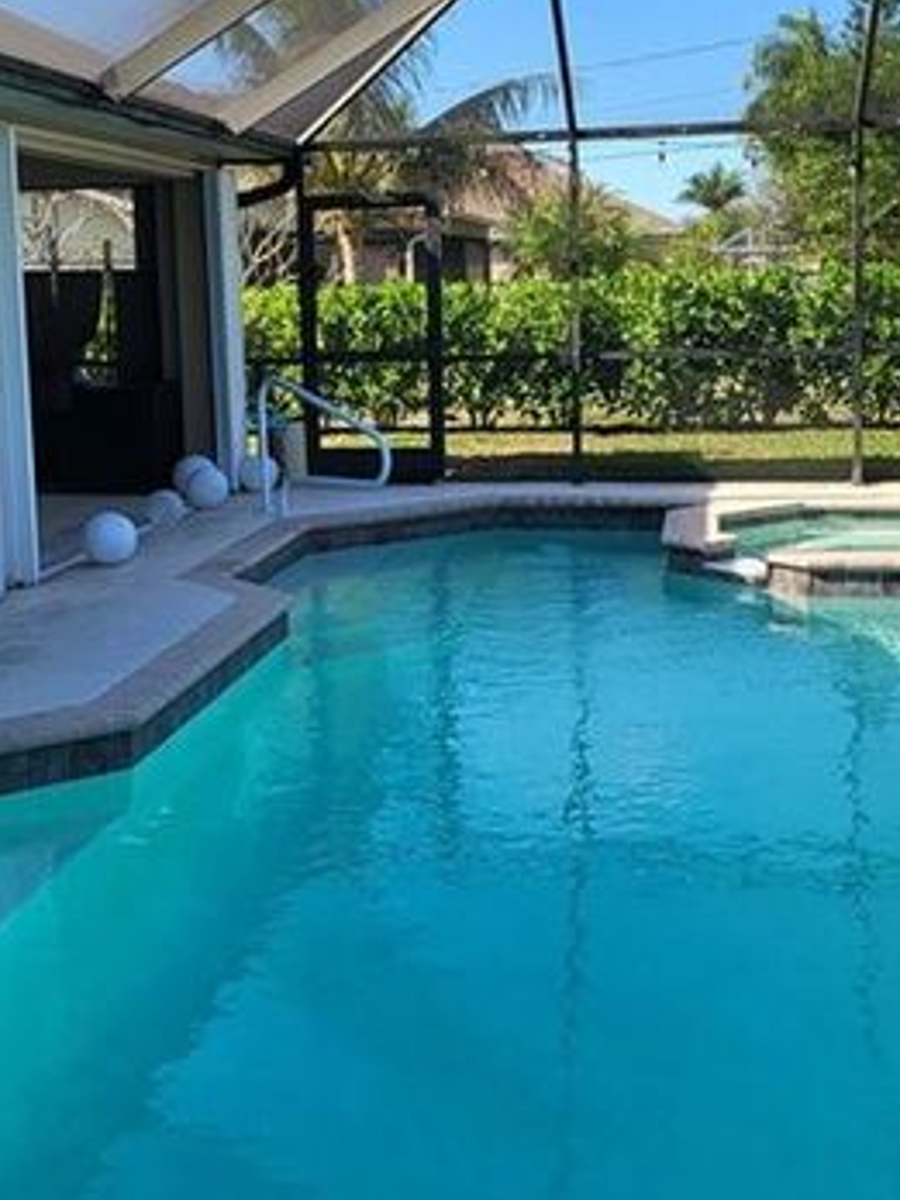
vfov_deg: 40.9
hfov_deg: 31.5
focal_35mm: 46
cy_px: 440
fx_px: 1595
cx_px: 417
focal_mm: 5
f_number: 1.8
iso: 40
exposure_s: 1/599
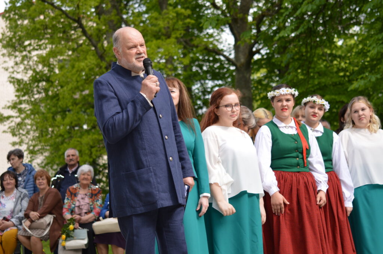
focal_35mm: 123
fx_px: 1307
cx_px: 192
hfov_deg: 16.7
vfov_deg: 11.1
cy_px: 127
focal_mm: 82
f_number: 5.6
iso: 100
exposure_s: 1/200
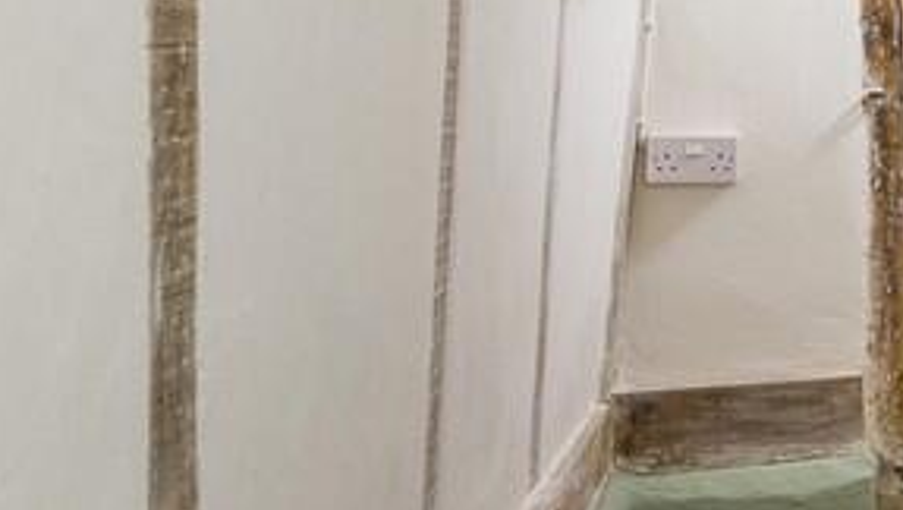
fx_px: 1342
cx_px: 1340
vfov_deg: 21.3
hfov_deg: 26.9
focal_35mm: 56
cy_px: 109
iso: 160
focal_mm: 10.3
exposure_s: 1/5
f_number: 7.1
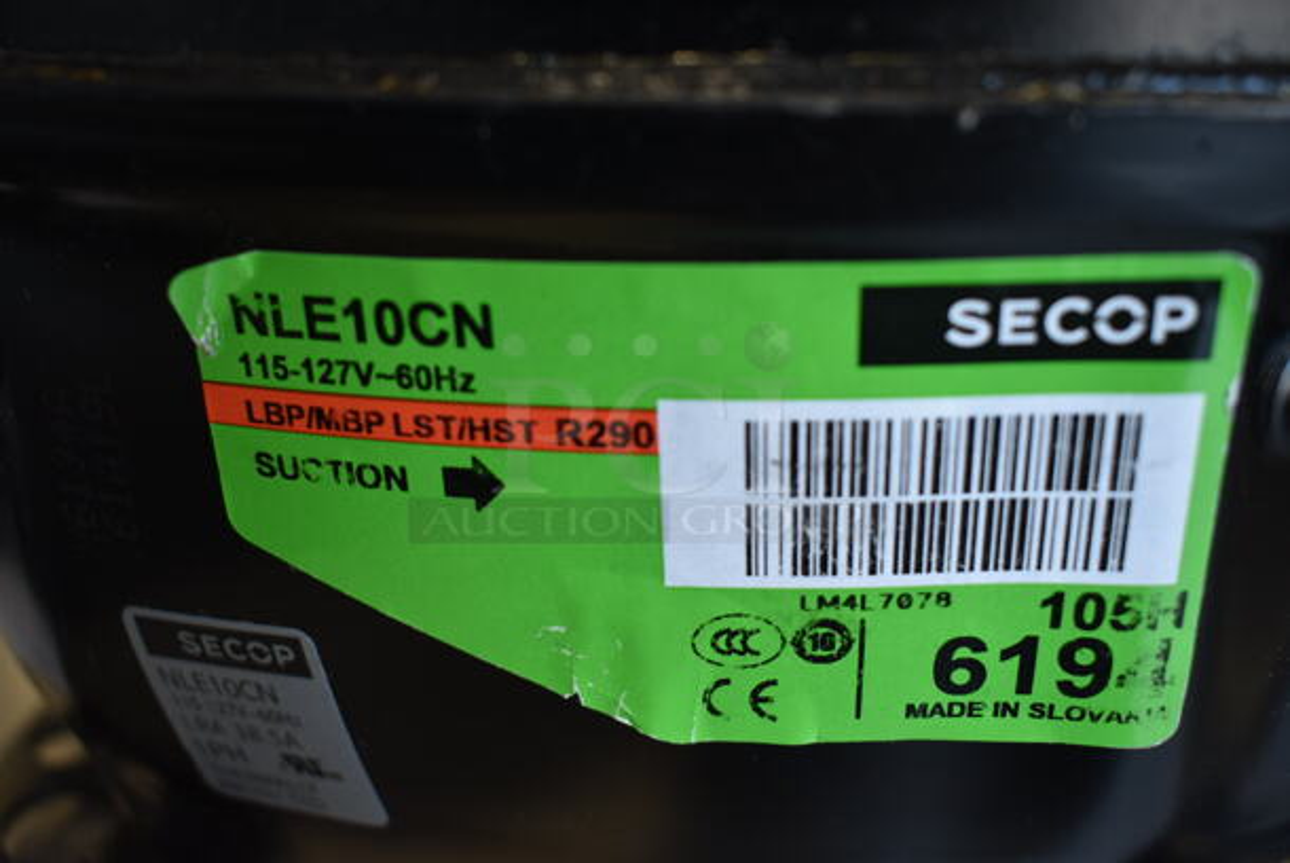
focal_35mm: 38
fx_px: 1345
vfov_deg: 35.6
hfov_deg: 51.2
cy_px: 432
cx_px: 645
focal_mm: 25
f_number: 4
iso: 360
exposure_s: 1/125
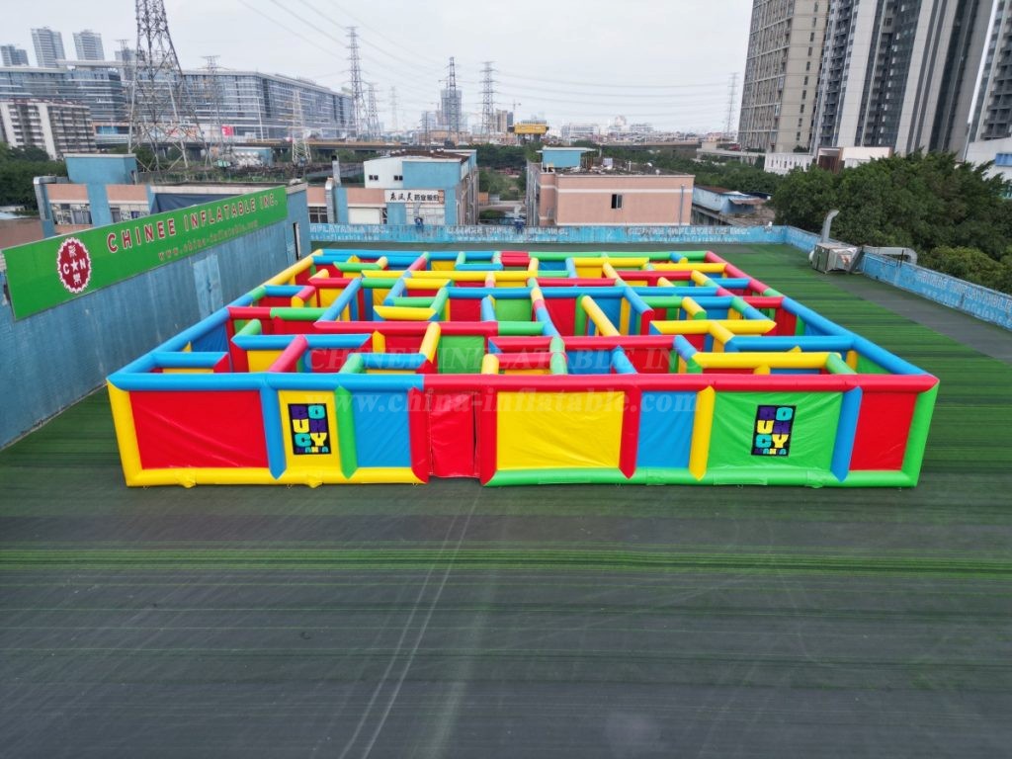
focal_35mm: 24
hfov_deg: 71.6
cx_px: 506
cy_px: 380
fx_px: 702
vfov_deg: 56.8
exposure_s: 1/2000
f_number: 1.7
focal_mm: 6.72
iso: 200
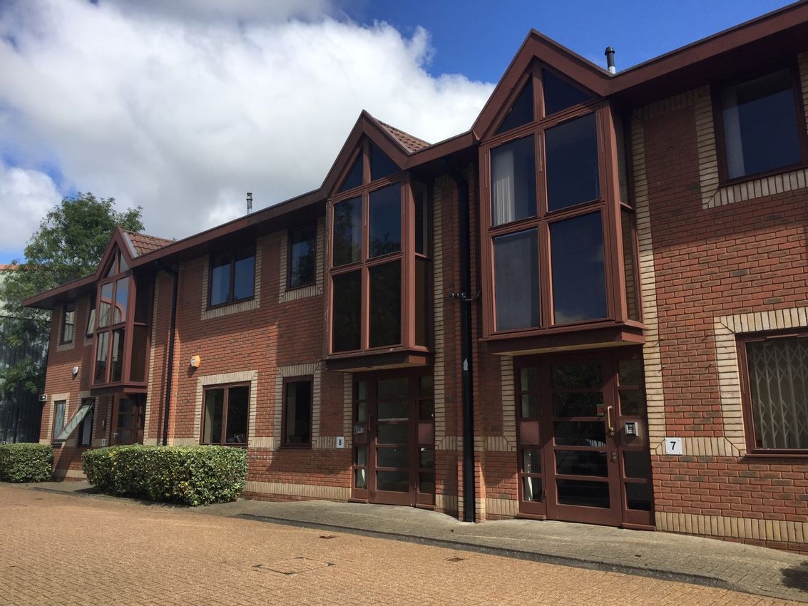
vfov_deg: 48.2
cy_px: 303
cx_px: 404
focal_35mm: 29
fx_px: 677
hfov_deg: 61.7
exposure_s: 1/1799
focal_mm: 4.15
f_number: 2.2
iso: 32
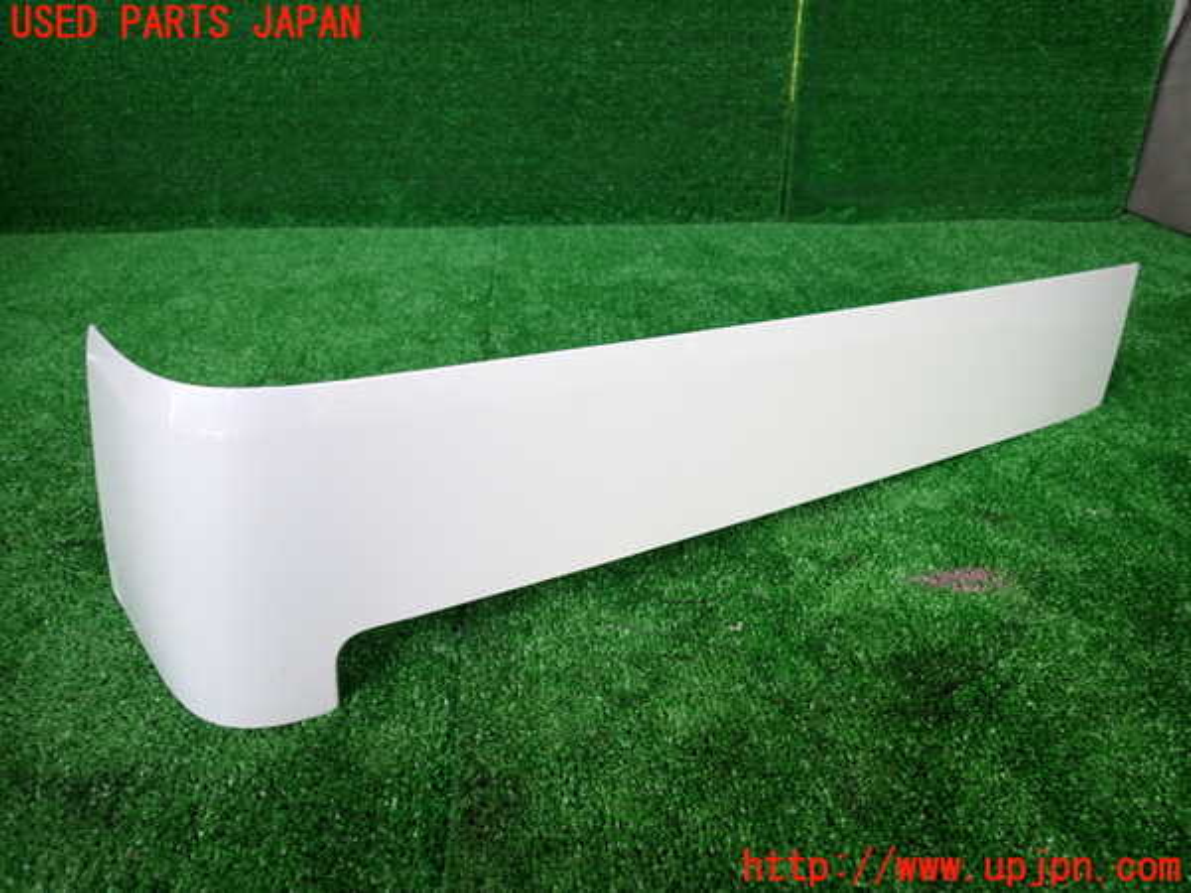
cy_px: 446
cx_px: 596
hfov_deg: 69.4
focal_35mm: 25
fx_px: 860
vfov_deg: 54.9
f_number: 2
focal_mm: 4.5
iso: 125
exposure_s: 1/125
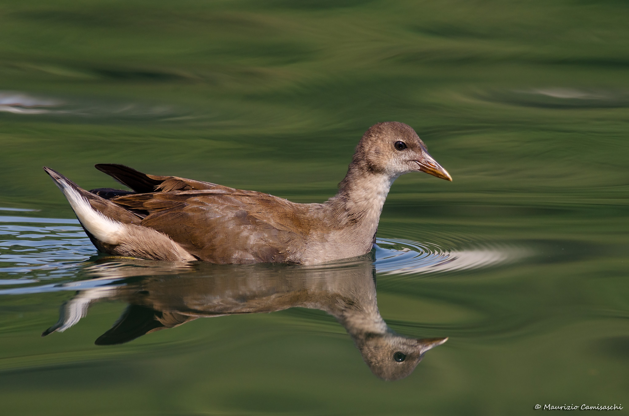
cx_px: 314
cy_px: 208
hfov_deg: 2.8
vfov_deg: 1.8
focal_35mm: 750
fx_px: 13076
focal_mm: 500
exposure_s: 1/800
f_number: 8
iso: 400
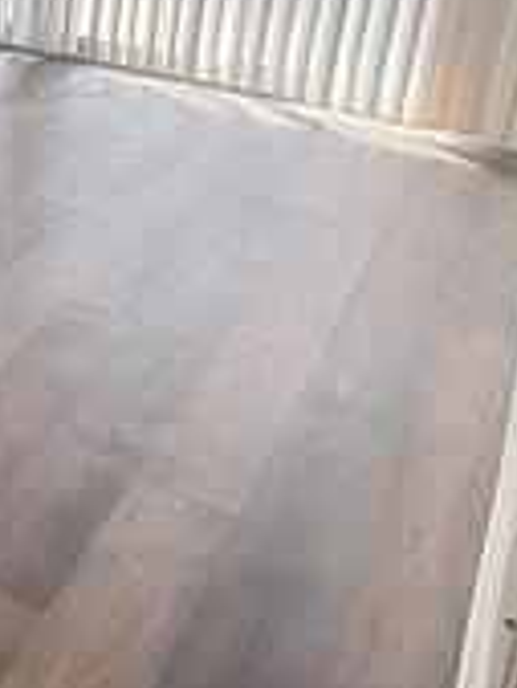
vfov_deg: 34.1
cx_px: -281
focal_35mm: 53
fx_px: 1054
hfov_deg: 22.2
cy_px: 65
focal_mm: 2.22
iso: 200
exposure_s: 1/81
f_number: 2.2
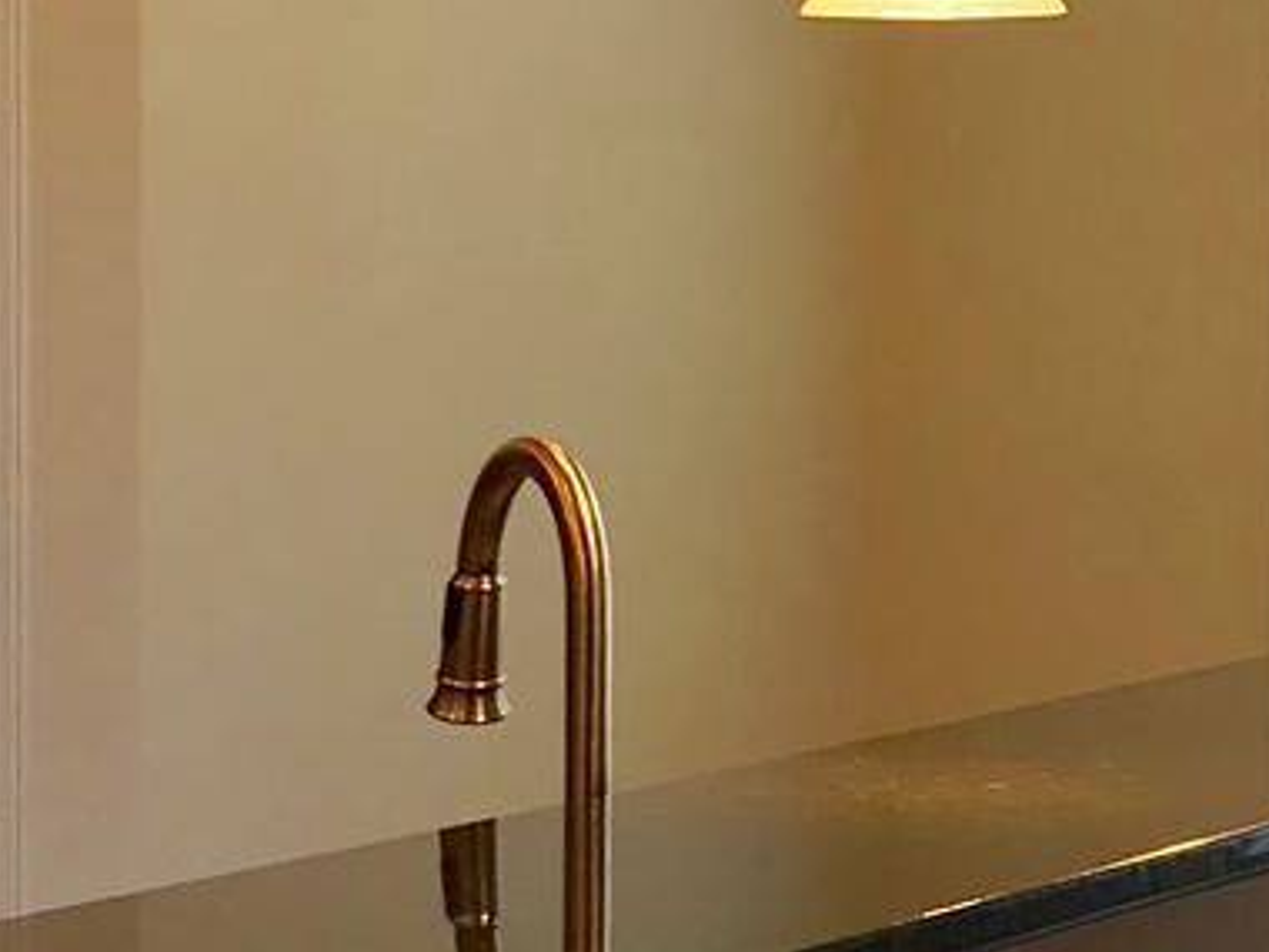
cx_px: 1630
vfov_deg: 9.8
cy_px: 421
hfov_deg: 12.7
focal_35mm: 151
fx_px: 5536
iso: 25
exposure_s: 1/60
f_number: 1.8
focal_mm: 3.99
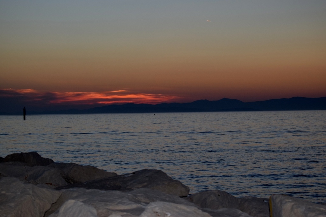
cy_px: 108
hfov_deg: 24.6
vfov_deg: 16.6
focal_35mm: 82
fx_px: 747
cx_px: 163
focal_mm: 55
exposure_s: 1/125
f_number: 7.1
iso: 800
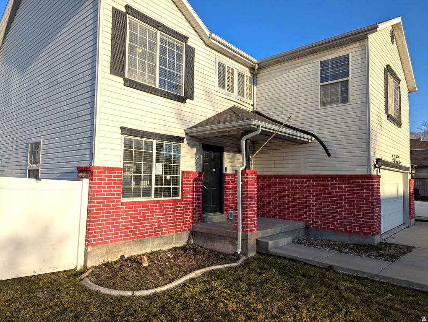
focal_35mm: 24
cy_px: 161
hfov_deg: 71.5
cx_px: 214
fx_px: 297
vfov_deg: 56.9
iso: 43
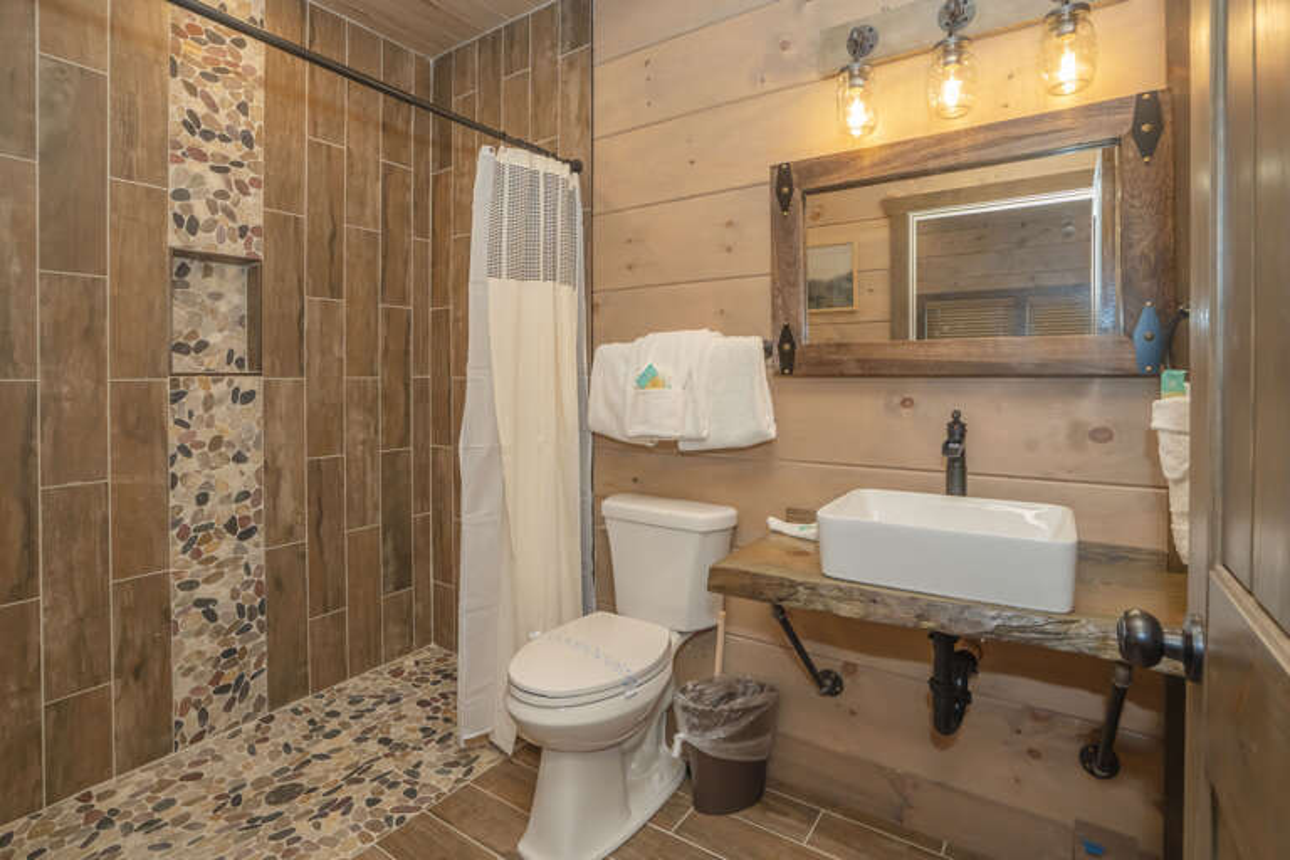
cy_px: 430
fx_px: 573
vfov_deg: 73.7
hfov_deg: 96.7
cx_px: 645
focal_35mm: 16
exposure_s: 1/200
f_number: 7.1
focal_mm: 16
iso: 1250
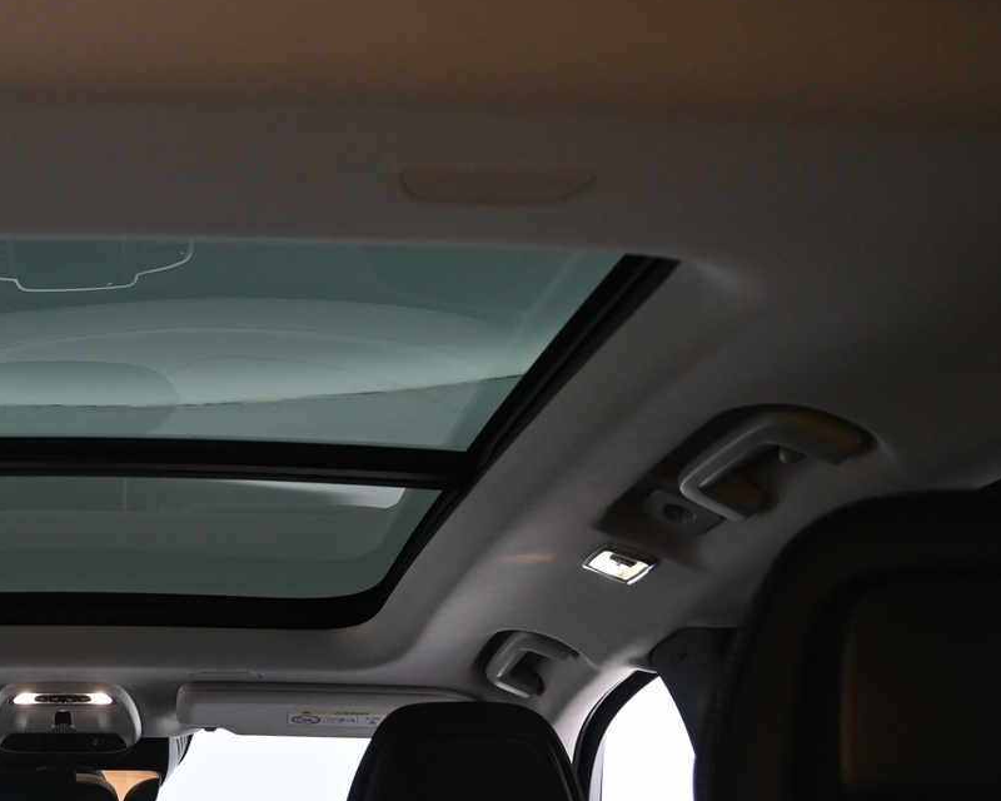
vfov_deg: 26.0
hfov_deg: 30.7
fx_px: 1731
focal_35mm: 58
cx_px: 89
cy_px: 438
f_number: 3.8
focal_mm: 20.5
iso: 1100
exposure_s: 1/30
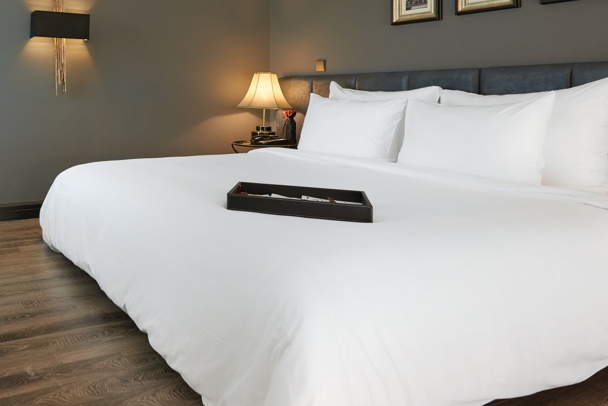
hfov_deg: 57.0
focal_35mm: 29
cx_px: 89
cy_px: 97
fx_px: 490
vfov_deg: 43.4
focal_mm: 16
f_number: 6.3
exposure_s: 1/8
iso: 500
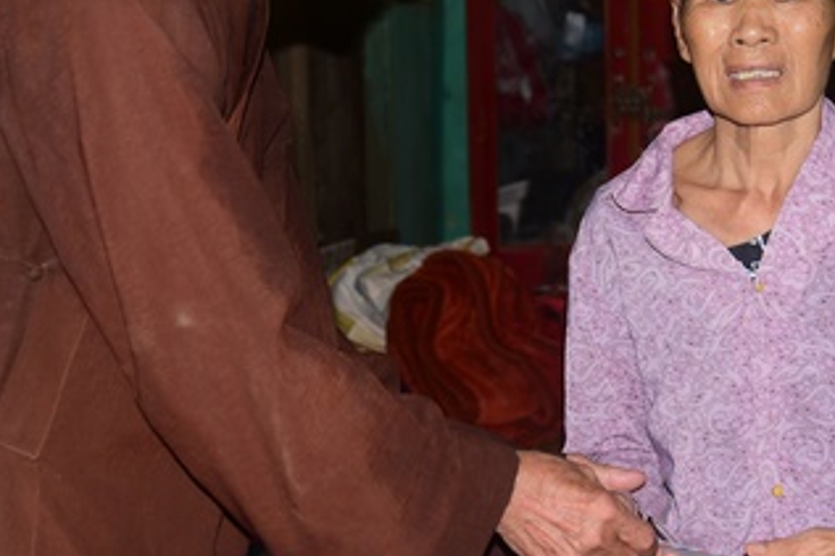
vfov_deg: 17.2
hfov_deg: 26.0
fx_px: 1808
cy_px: 55
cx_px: 400
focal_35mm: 78
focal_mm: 38
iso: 500
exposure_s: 1/60
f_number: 4
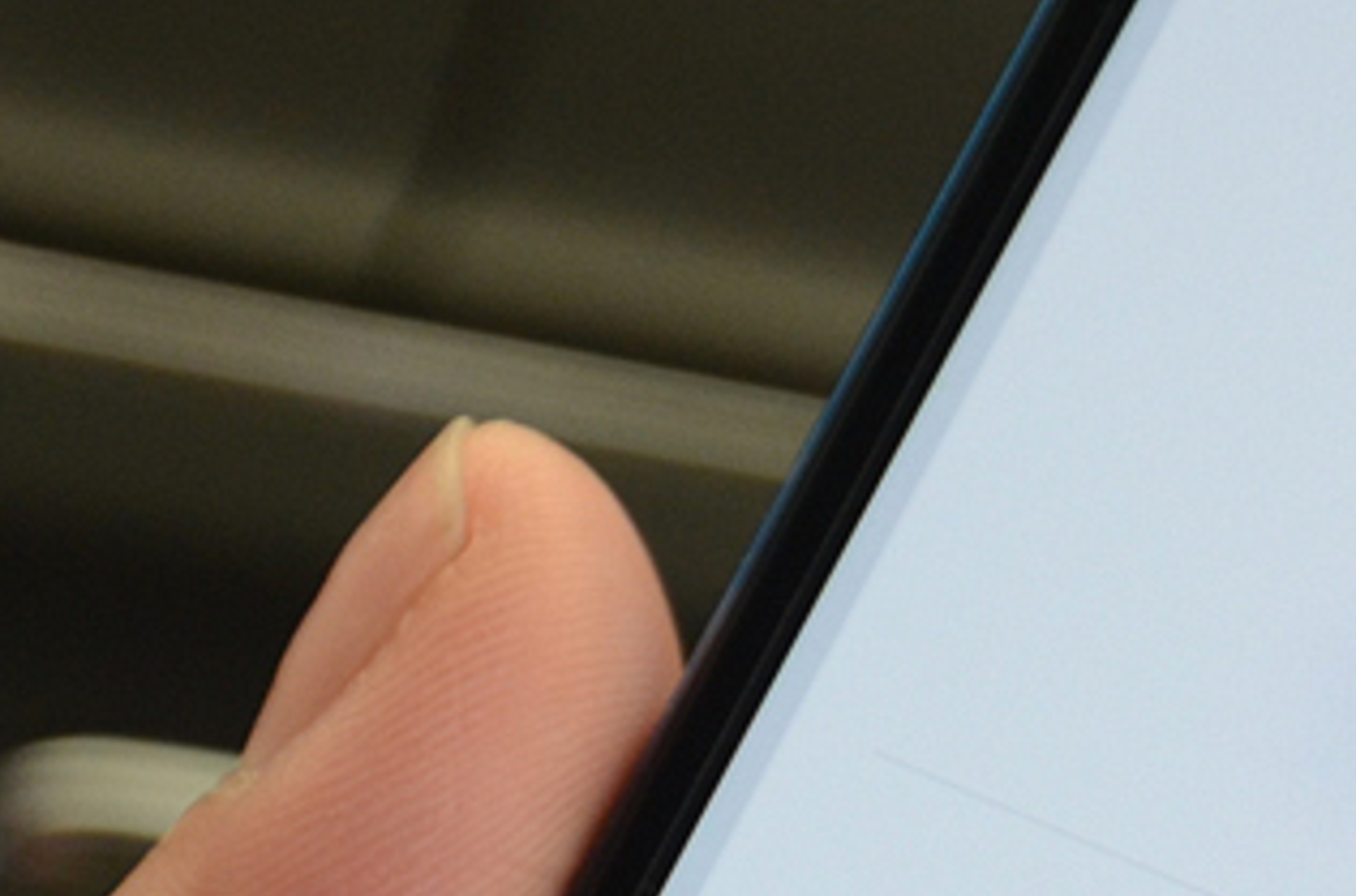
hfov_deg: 3.2
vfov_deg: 2.1
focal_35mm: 641
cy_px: 800
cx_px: 1601
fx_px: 24084
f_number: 5.6
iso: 640
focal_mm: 90
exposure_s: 1/125
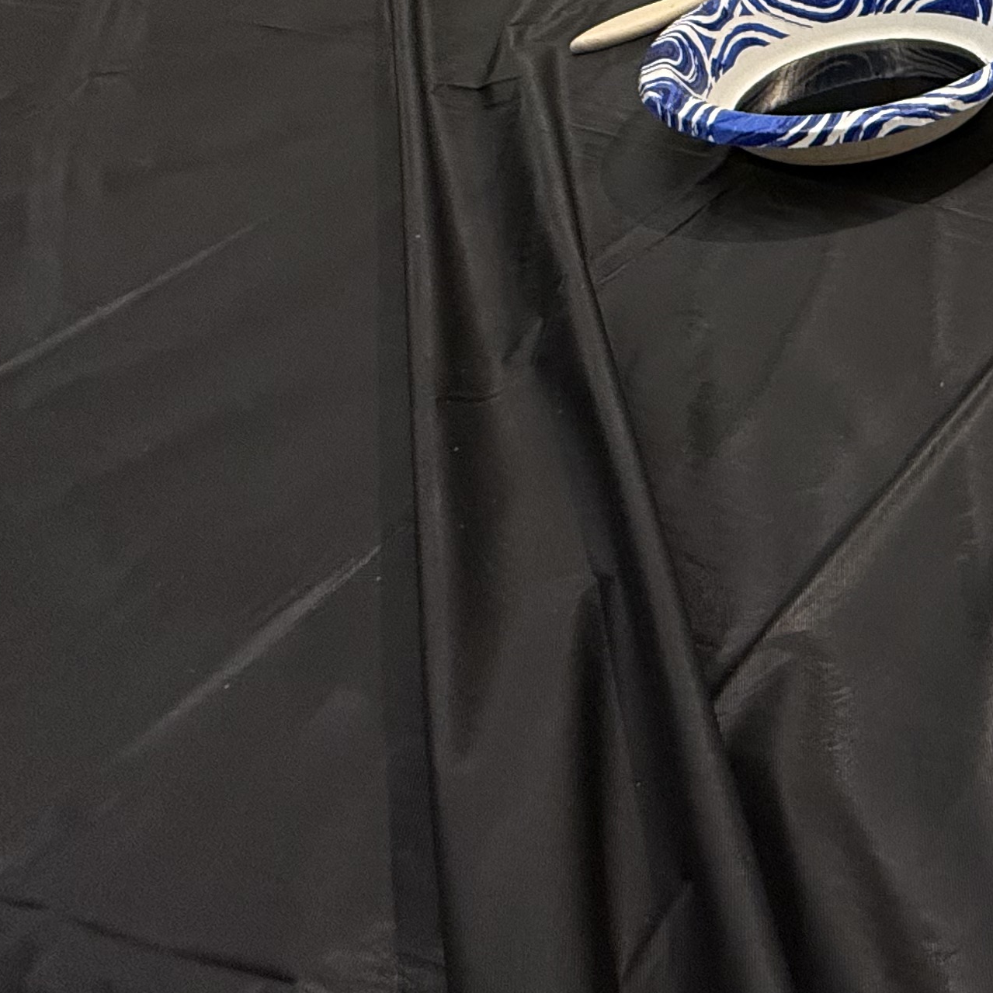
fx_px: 1266
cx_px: 1442
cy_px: -157
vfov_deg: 35.2
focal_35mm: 39
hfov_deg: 29.2
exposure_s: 1/120
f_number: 2.2
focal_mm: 2.22
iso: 250
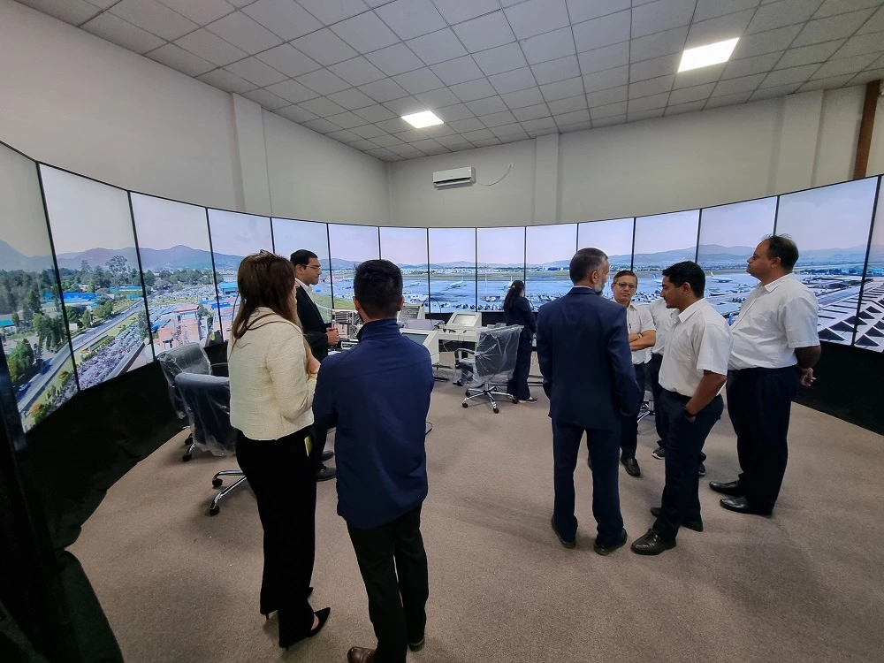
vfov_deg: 89.9
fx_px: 332
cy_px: 332
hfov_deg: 106.2
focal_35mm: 13
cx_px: 442
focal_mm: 2.2
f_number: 2.2
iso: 200
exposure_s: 1/50
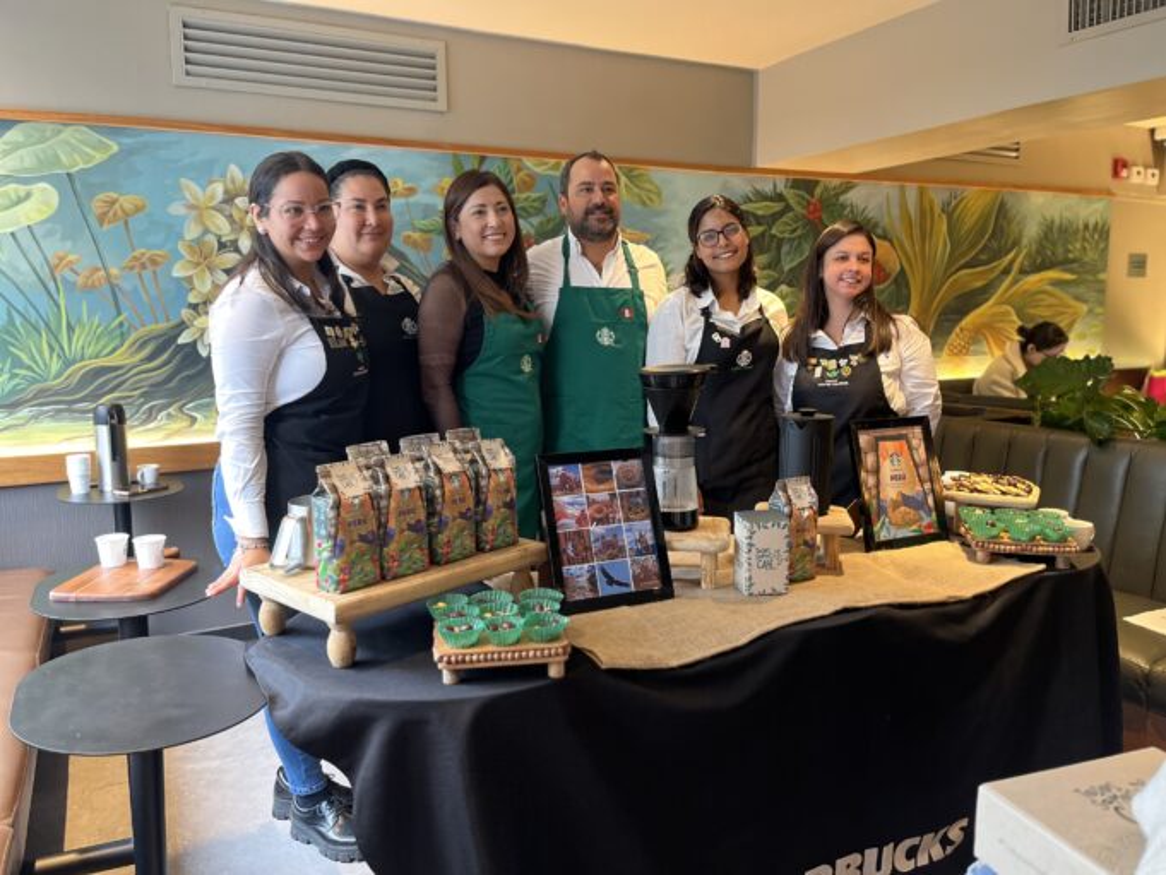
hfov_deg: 67.3
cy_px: 438
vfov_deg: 53.1
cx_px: 583
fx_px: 876
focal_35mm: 26
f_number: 1.6
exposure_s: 1/60
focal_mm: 5.1
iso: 250
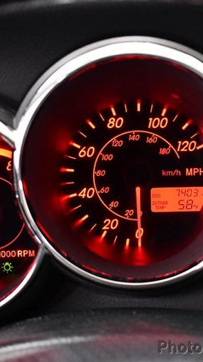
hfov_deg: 20.9
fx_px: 546
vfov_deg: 36.6
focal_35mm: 57
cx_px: 148
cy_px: 181
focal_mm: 18
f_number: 3.5
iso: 3200
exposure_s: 1/100
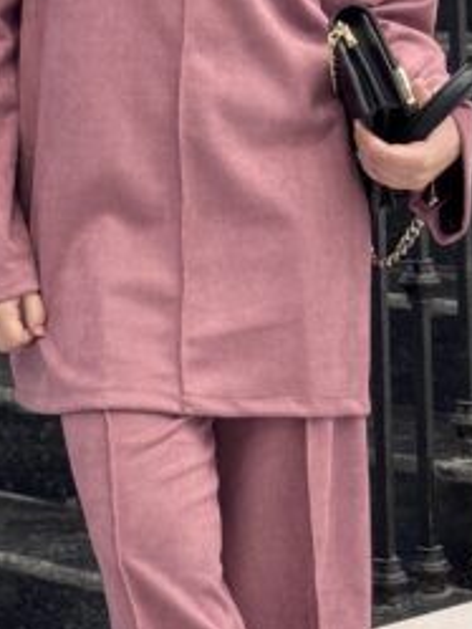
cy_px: 159
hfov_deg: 9.6
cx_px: 212
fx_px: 2797
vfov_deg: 12.8
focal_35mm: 154
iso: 160
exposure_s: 1/50
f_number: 1.78
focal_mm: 6.76
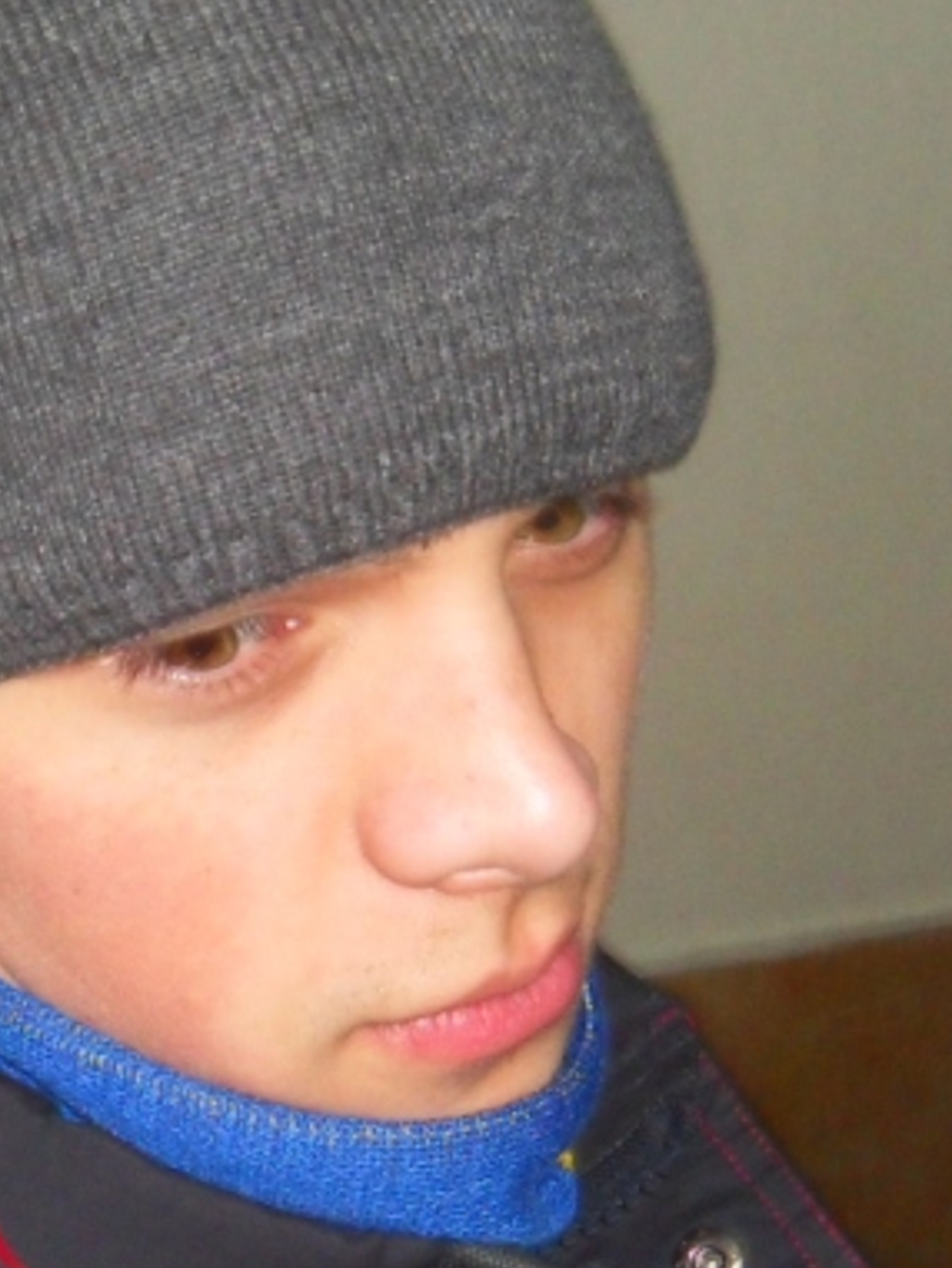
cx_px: 150
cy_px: 566
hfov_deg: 15.6
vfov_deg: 20.9
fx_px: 3445
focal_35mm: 94
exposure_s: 1/45
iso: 400
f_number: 3.5
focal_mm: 6.3
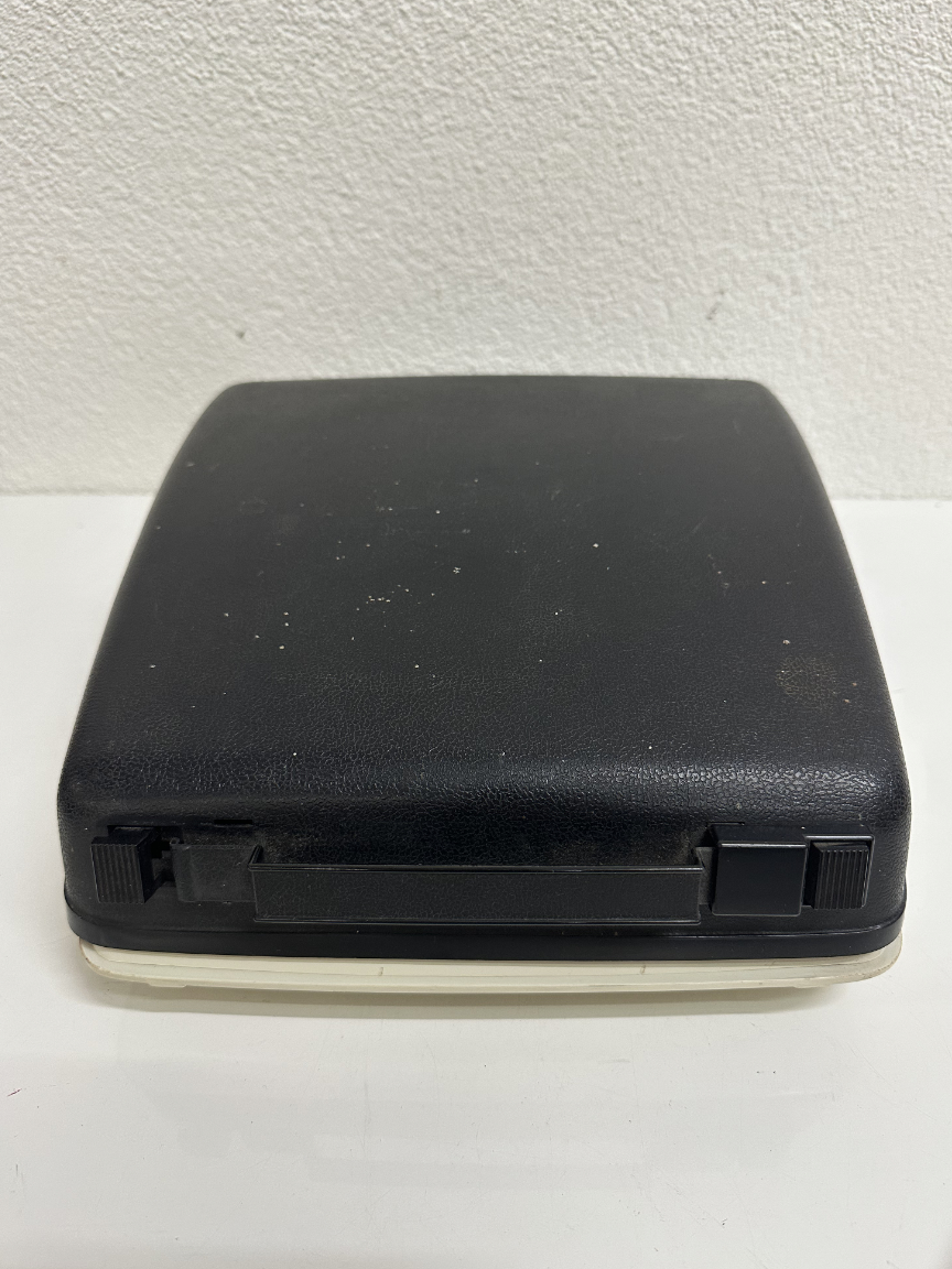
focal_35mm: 25
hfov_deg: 54.9
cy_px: 642
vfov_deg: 69.4
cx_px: 484
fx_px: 917
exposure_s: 1/100
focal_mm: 6.9
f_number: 1.8
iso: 200
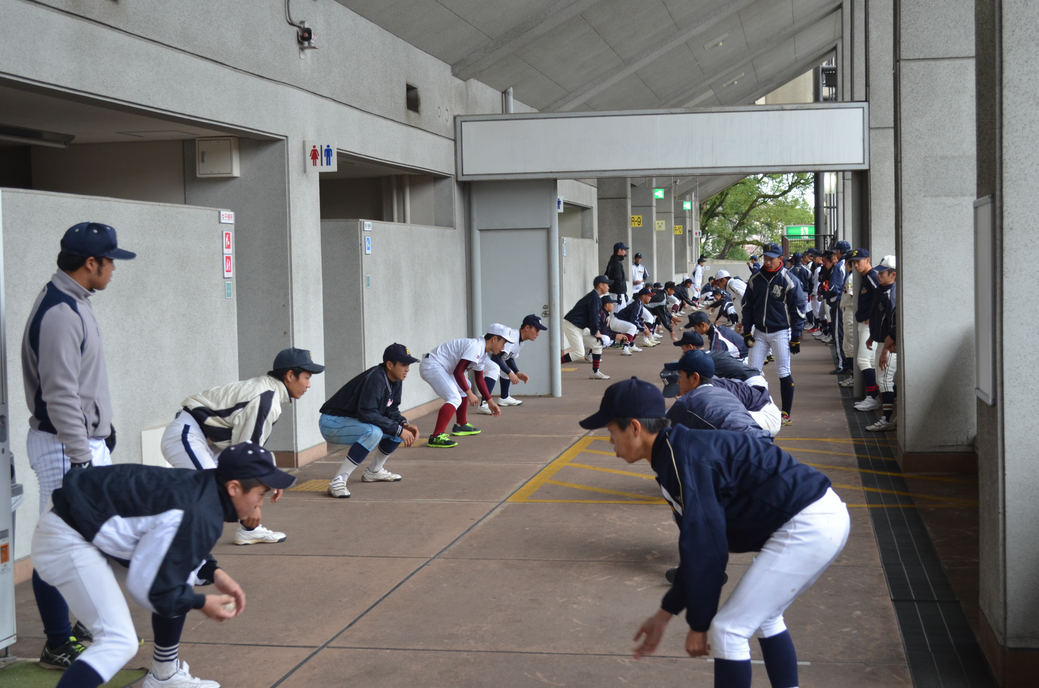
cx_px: 520
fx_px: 1642
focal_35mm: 57
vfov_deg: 23.7
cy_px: 344
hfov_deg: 35.1
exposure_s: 1/60
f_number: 5
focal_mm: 38
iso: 560
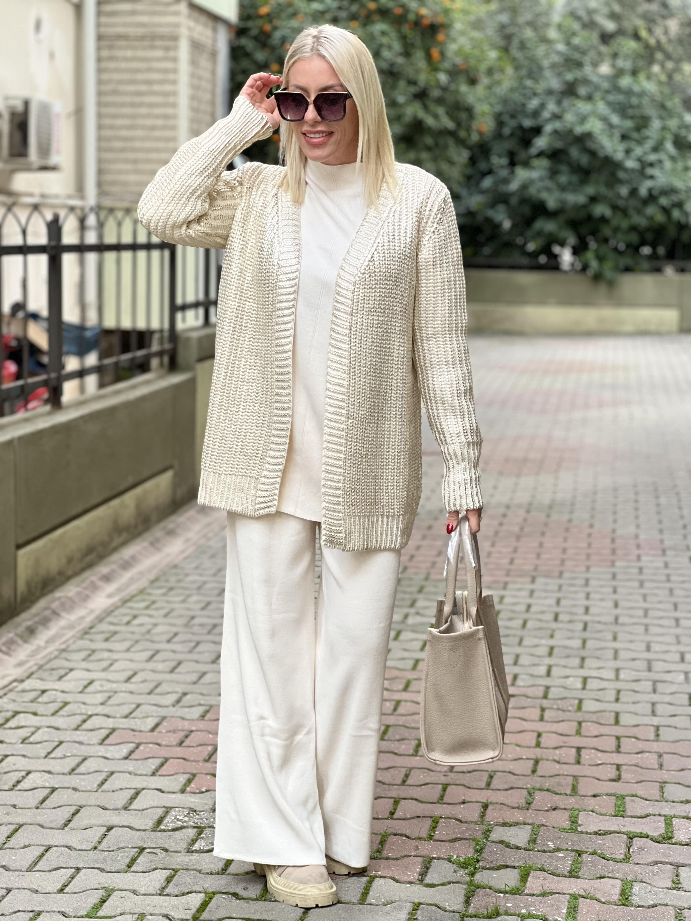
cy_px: 460
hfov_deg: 19.1
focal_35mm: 77
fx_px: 2049
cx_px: 346
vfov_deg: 25.3
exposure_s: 1/121
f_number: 2.8
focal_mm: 9
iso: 160
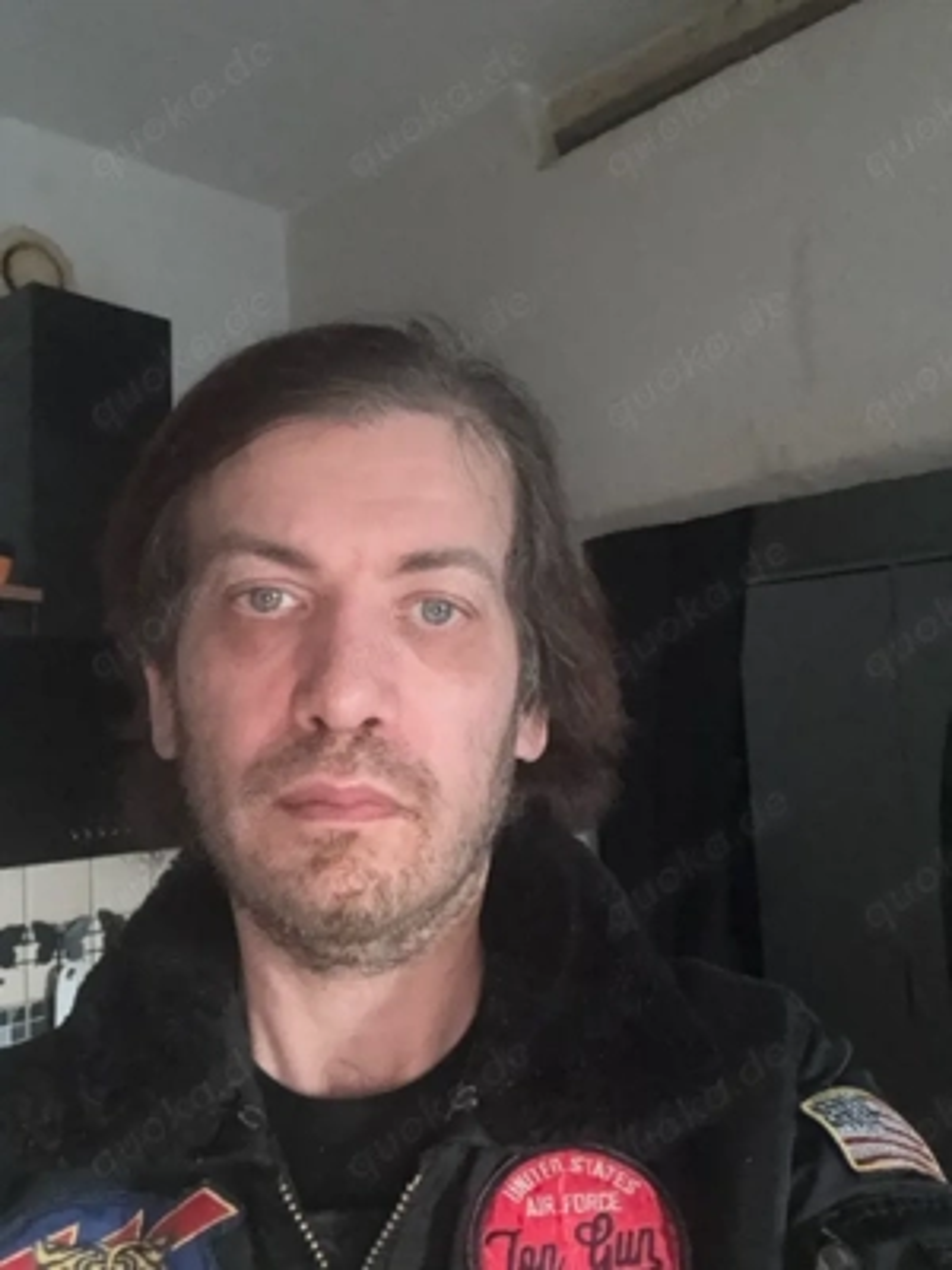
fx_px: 1100
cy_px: 635
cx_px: 476
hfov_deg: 46.8
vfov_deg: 60.0
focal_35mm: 30
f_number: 1.9
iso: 200
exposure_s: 1/25
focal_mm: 2.69
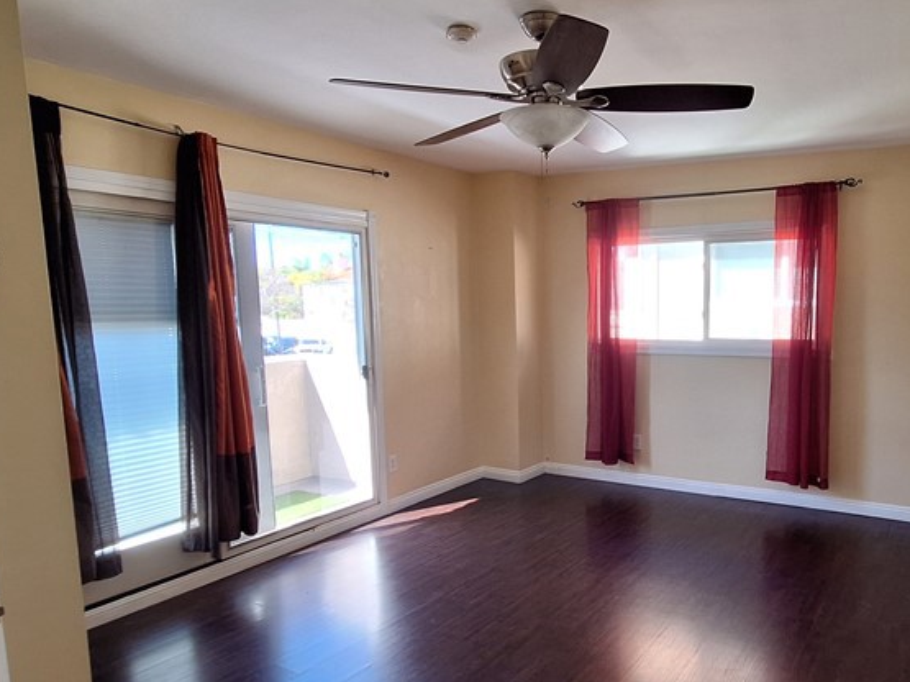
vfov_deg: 56.7
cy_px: 380
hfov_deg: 70.1
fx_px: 631
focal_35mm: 24
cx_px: 584
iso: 64
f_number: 2.2
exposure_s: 1/50
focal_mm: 1.74
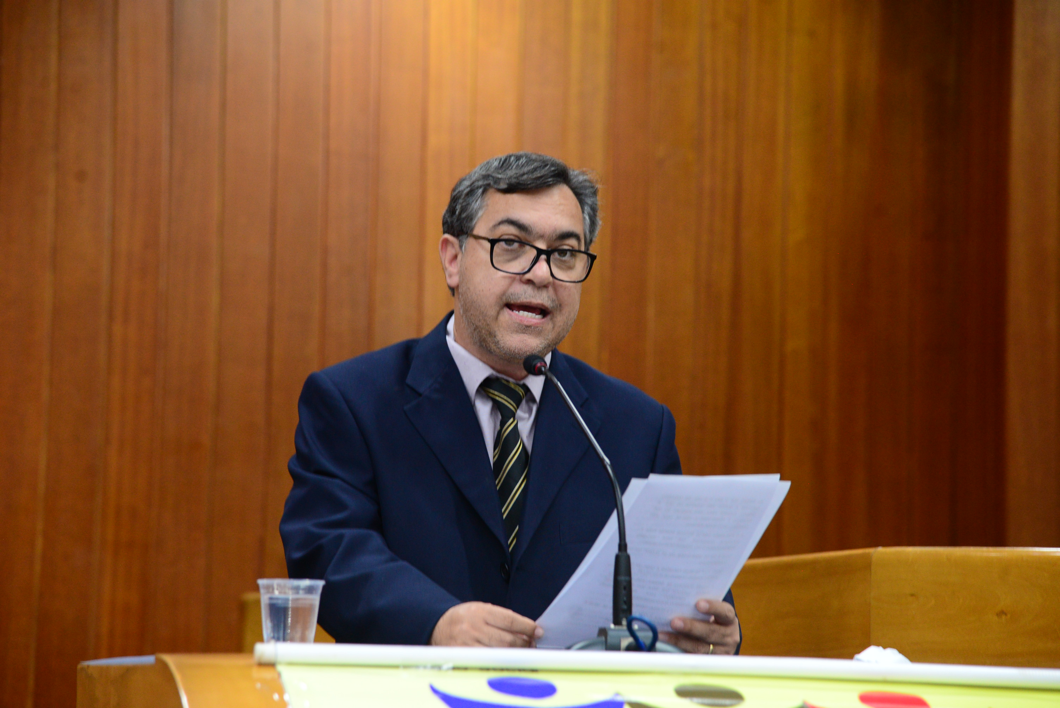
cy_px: 354
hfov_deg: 17.1
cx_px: 530
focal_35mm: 120
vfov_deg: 11.4
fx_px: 3535
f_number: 4.5
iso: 2500
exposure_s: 1/60
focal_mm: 120
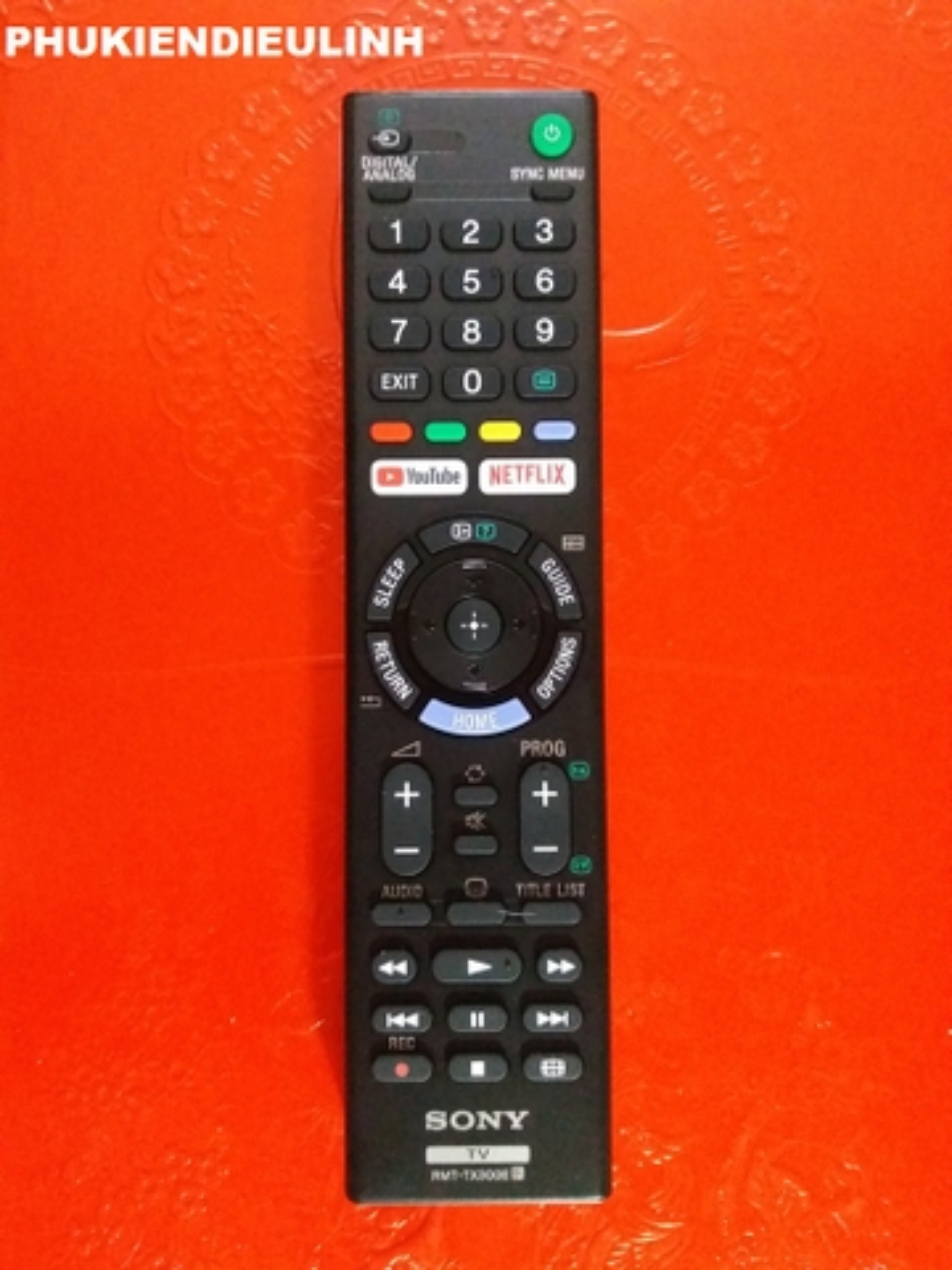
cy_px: 635
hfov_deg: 51.4
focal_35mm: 27
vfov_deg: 65.3
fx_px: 990
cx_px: 476
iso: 800
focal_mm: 3.7
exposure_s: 1/8
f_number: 1.9
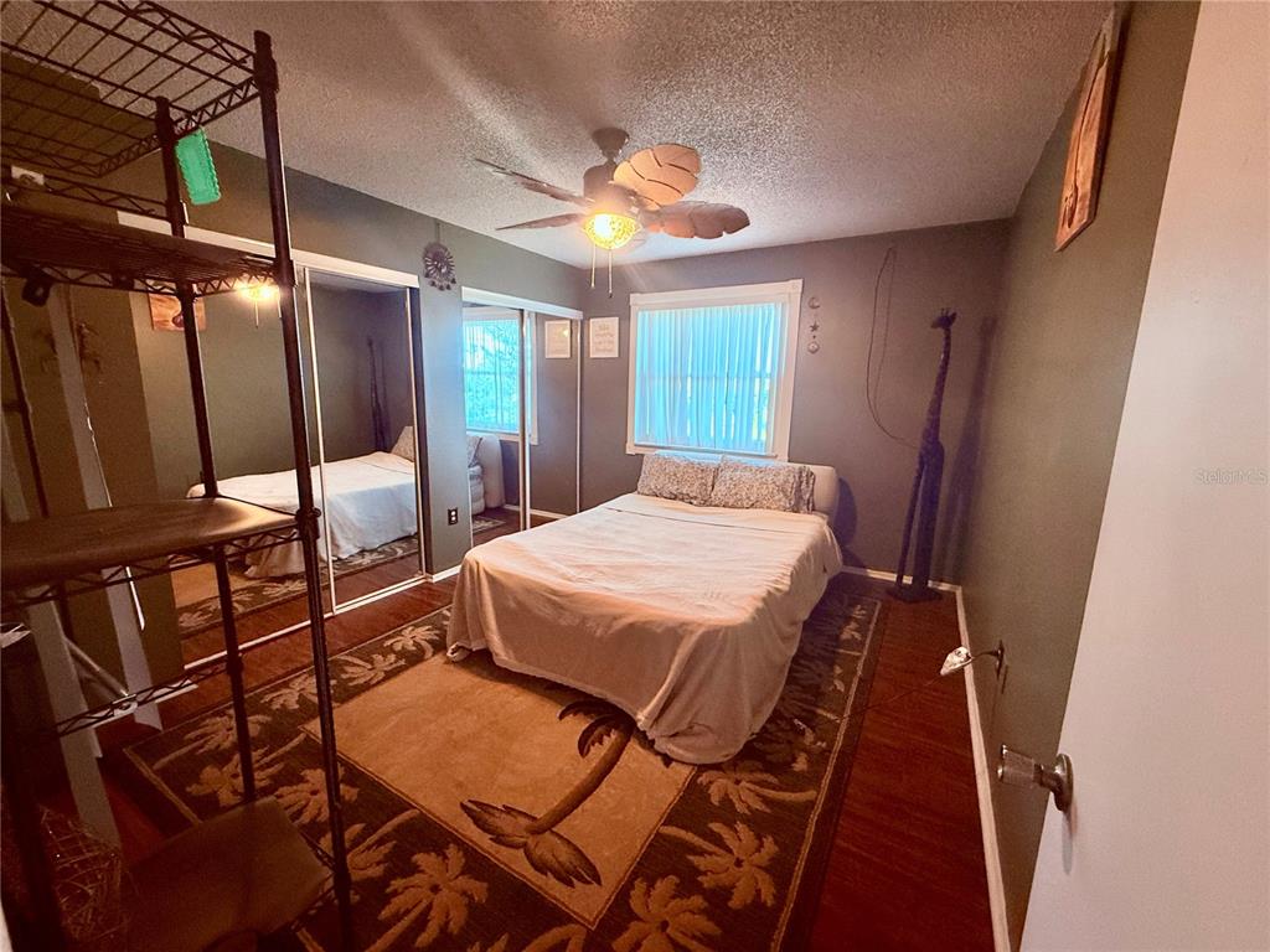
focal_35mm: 14
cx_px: 635
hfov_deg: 102.1
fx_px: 514
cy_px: 476
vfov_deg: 85.7
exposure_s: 1/60
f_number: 2.2
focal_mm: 2.22
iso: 500
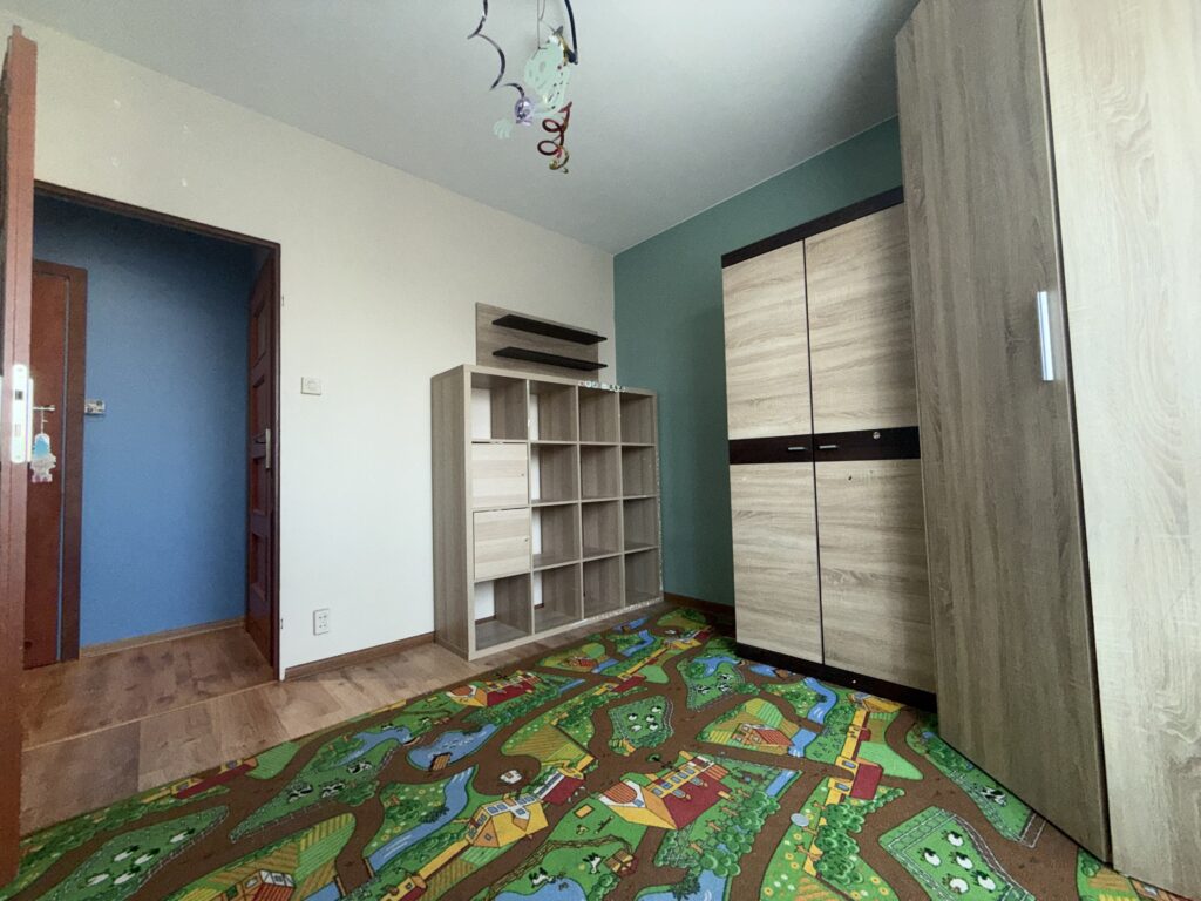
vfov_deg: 85.7
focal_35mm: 14
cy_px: 450
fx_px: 486
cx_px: 600
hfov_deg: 102.1
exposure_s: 1/97
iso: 125
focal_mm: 2.22
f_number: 2.2
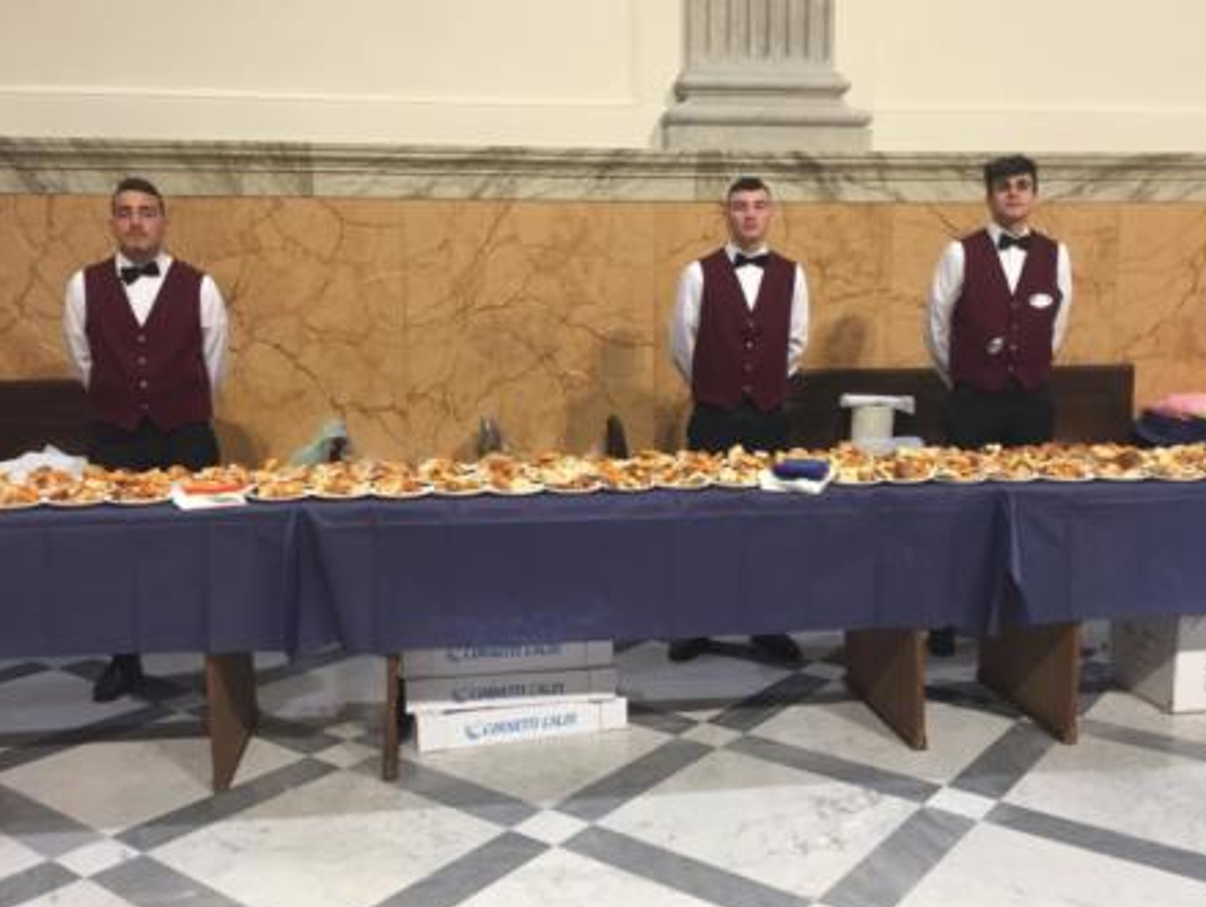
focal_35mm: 33
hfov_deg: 55.3
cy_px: 425
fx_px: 1151
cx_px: 593
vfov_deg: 43.0
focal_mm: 4.15
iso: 125
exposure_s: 1/33
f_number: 2.2
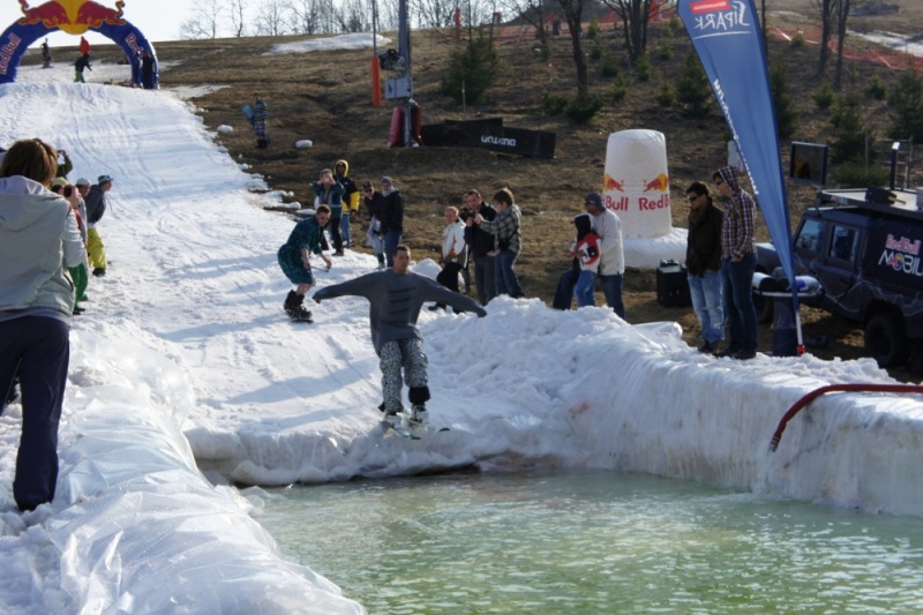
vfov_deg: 22.6
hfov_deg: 33.4
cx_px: 462
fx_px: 1538
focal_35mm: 60
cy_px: 308
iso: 200
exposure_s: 1/200
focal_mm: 40
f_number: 13
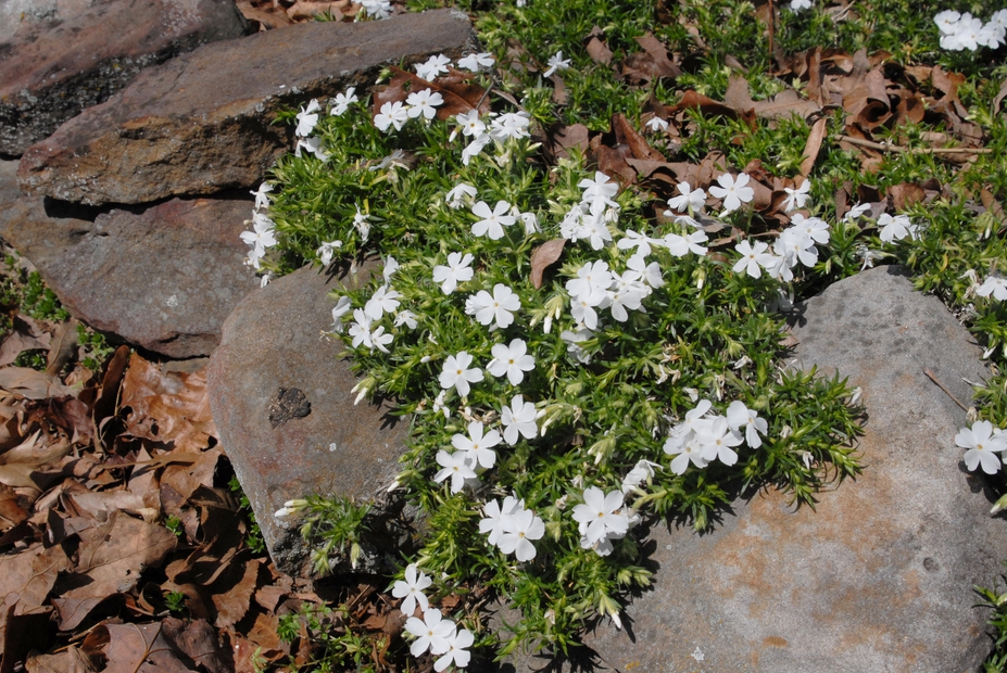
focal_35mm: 53
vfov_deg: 25.6
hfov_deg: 37.5
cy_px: 360
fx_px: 1484
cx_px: 506
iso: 400
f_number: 13
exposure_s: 1/640
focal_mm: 32
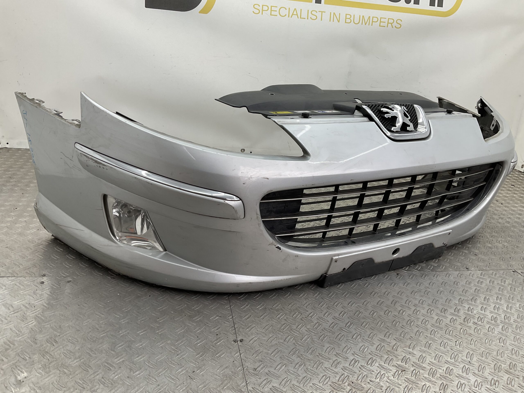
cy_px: 196
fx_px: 439
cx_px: 262
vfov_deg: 48.2
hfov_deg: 61.7
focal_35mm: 29
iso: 25
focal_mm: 3
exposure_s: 1/120
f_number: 1.8
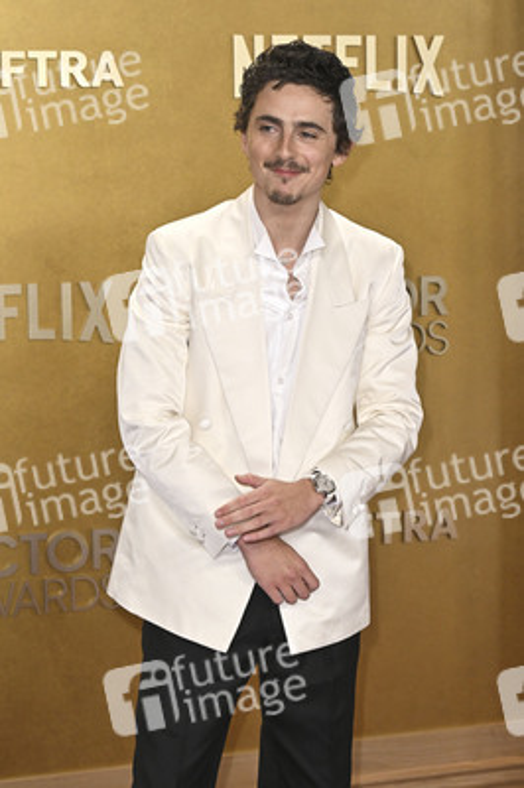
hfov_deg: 16.8
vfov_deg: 25.1
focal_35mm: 81
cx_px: 262
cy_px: 394
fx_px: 1771
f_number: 6.3
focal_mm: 81
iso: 2500
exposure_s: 1/320
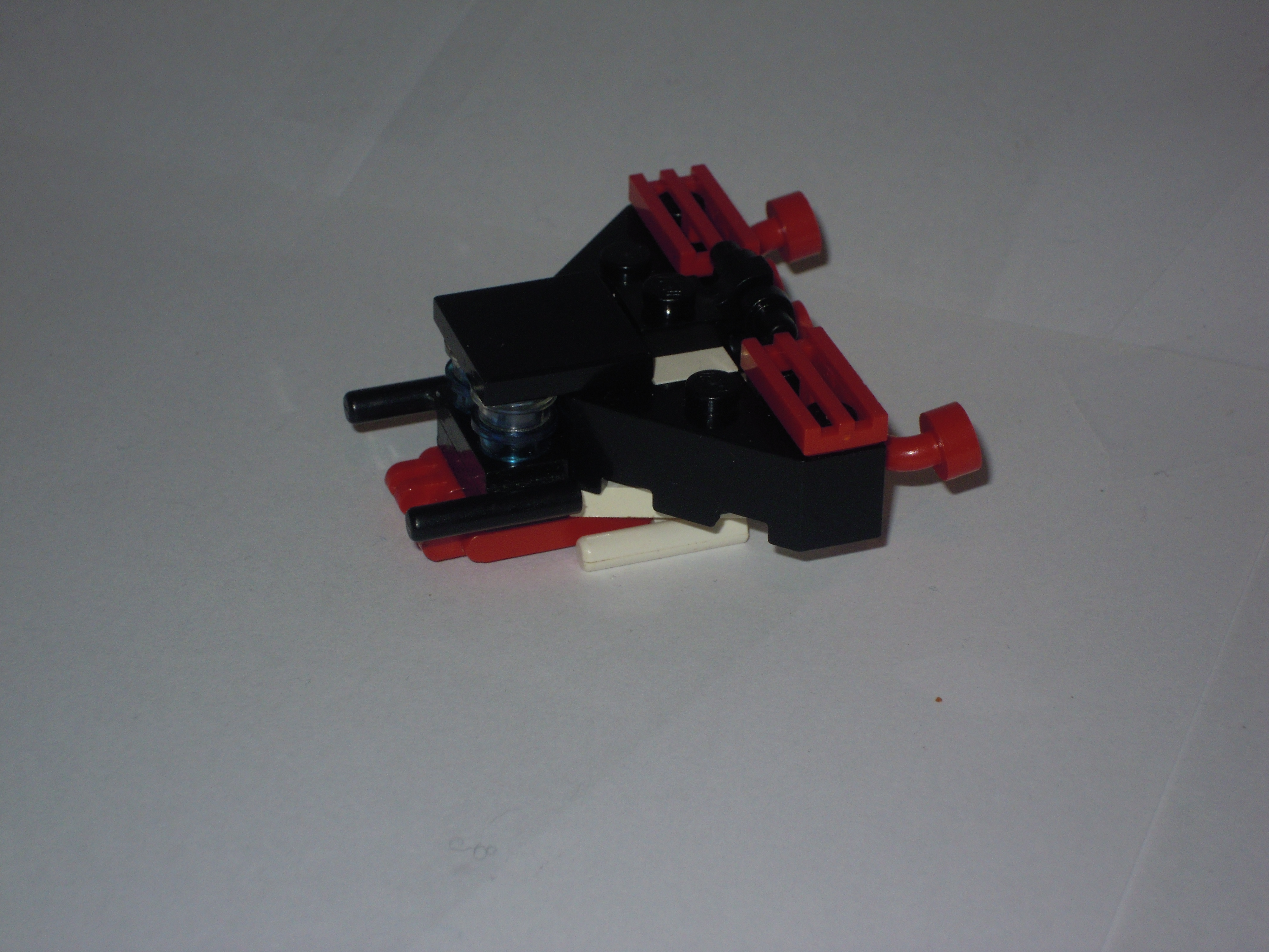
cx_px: 634
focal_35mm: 113
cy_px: 476
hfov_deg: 17.4
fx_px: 4143
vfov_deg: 13.1
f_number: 5.9
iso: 140
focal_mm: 20.3
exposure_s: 1/60
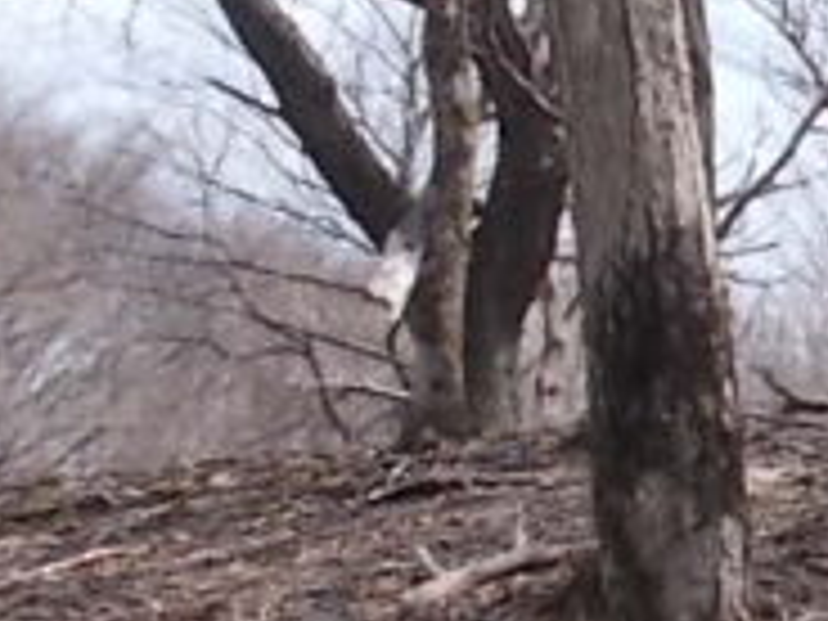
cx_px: 1202
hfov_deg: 13.0
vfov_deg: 10.2
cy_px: 441
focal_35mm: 145
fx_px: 3468
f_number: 8
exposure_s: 1/100
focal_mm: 4.6
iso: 80
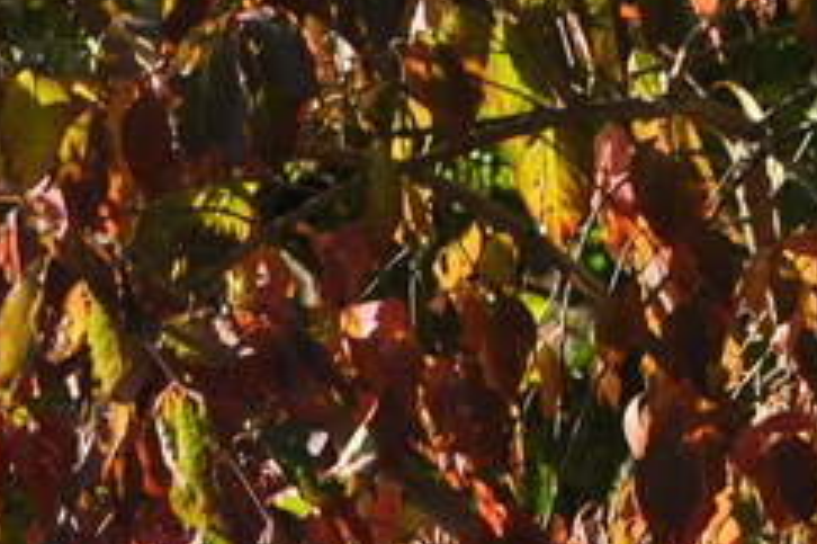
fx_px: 18730
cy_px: 1529
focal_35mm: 826
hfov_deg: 2.5
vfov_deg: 1.7
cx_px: -1067
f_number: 5
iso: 200
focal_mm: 95
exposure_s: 1/400
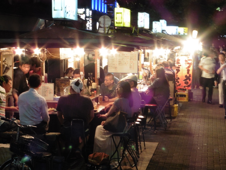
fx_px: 686
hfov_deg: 18.7
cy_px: 91
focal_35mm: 105
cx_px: 120
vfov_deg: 14.1
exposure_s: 1/4
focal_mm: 13.3
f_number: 5
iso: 250
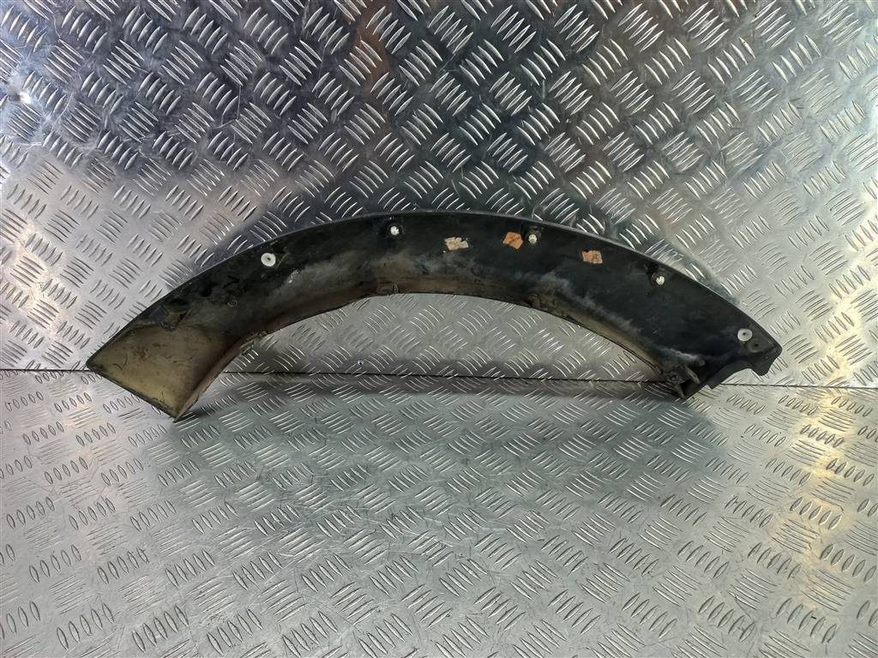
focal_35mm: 25
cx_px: 439
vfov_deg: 54.9
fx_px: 634
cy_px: 329
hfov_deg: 69.4
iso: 64
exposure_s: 1/50
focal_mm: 4.6
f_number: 1.8
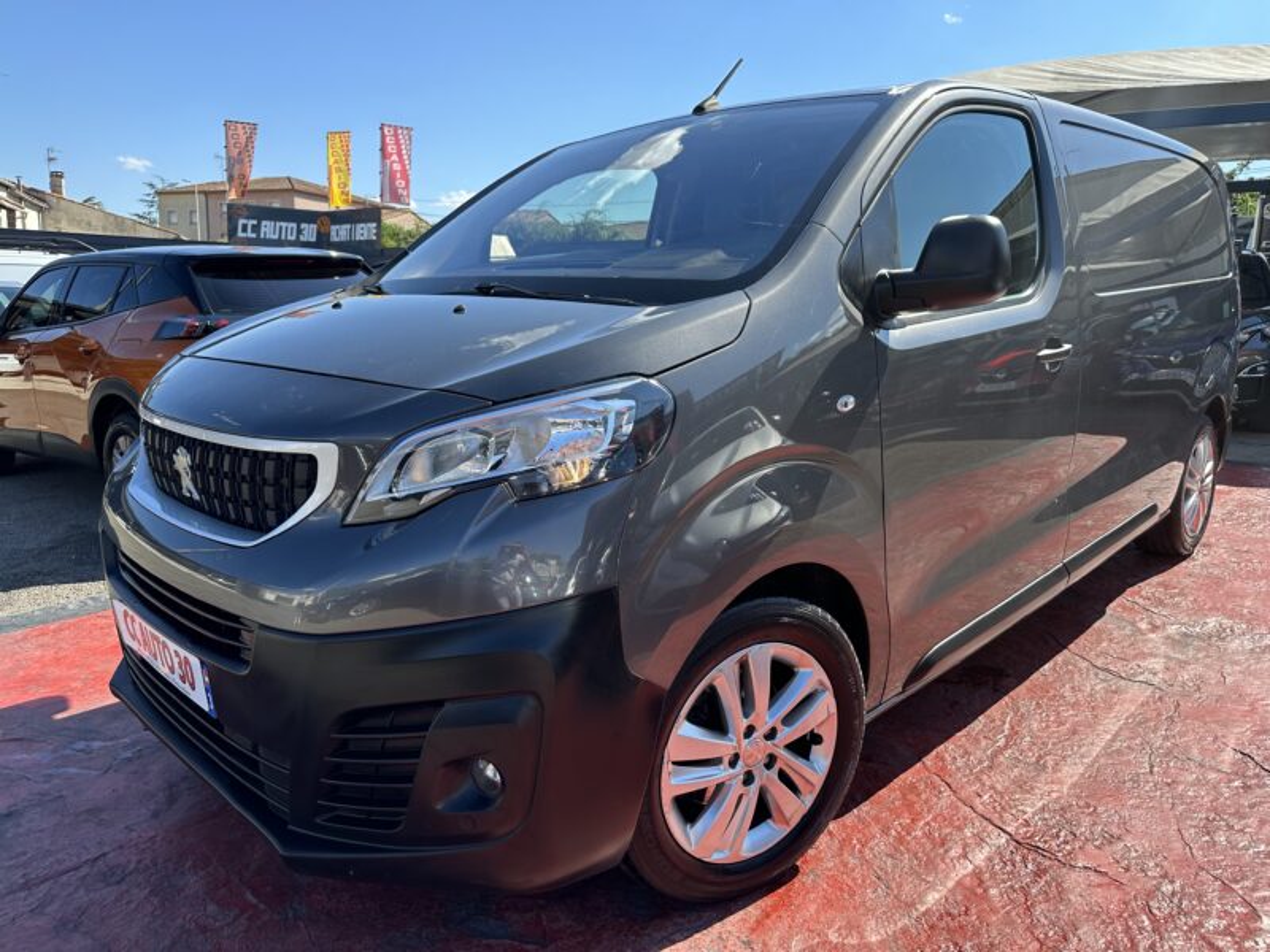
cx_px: 635
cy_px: 476
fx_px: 881
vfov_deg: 56.8
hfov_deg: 71.6
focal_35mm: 24
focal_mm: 6.86
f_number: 1.78
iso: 80
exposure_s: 1/1845
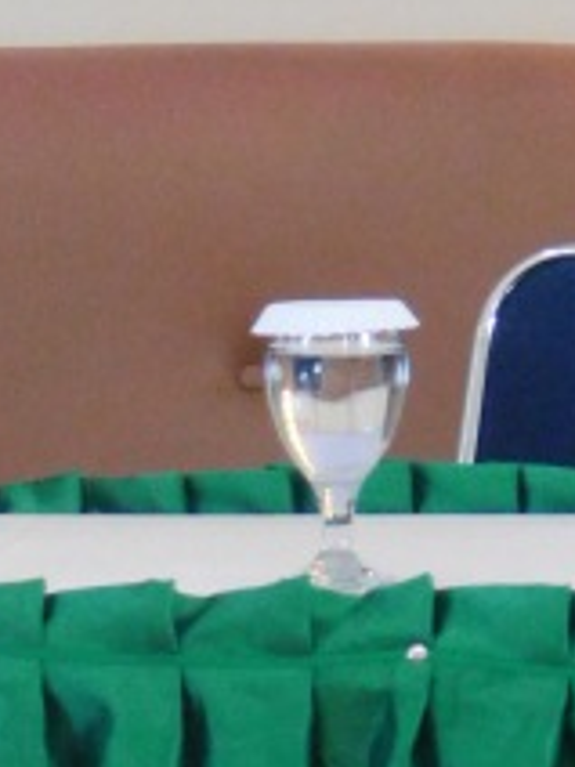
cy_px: 369
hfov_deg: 2.1
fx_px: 15371
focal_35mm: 694
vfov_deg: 2.9
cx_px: -463
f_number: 5.4
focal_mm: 32.7
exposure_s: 1/20
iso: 800
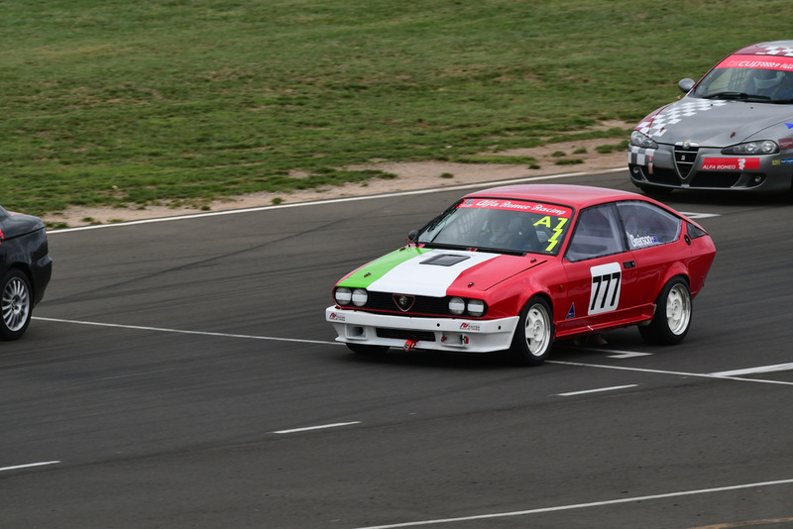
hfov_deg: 3.6
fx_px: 12560
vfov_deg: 2.4
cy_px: 264
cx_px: 396
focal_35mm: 570
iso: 320
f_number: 10
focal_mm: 380
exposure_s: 1/640
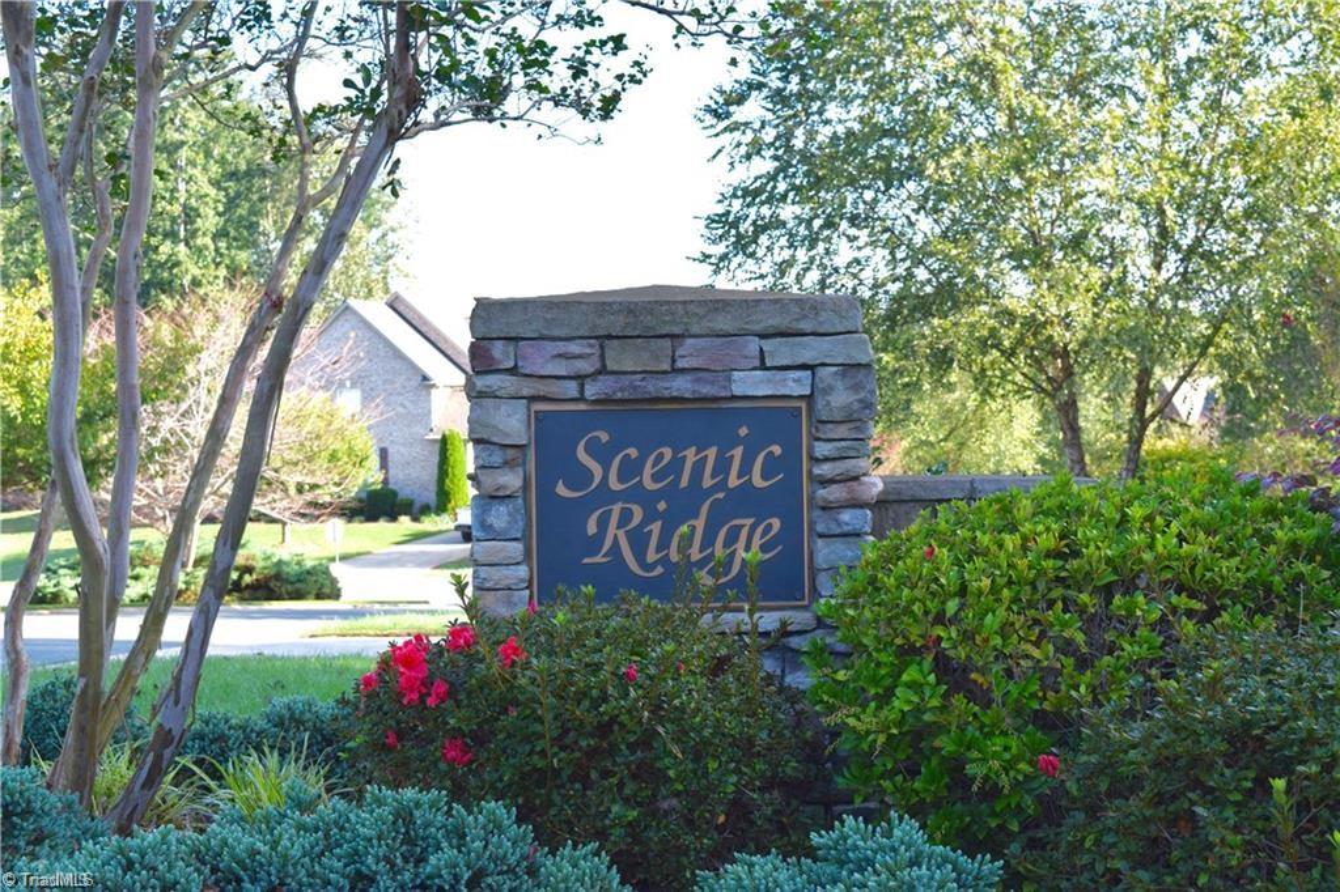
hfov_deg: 42.3
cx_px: 670
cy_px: 446
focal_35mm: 46
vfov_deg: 28.9
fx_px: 1730
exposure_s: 1/250
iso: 360
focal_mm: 31
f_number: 8
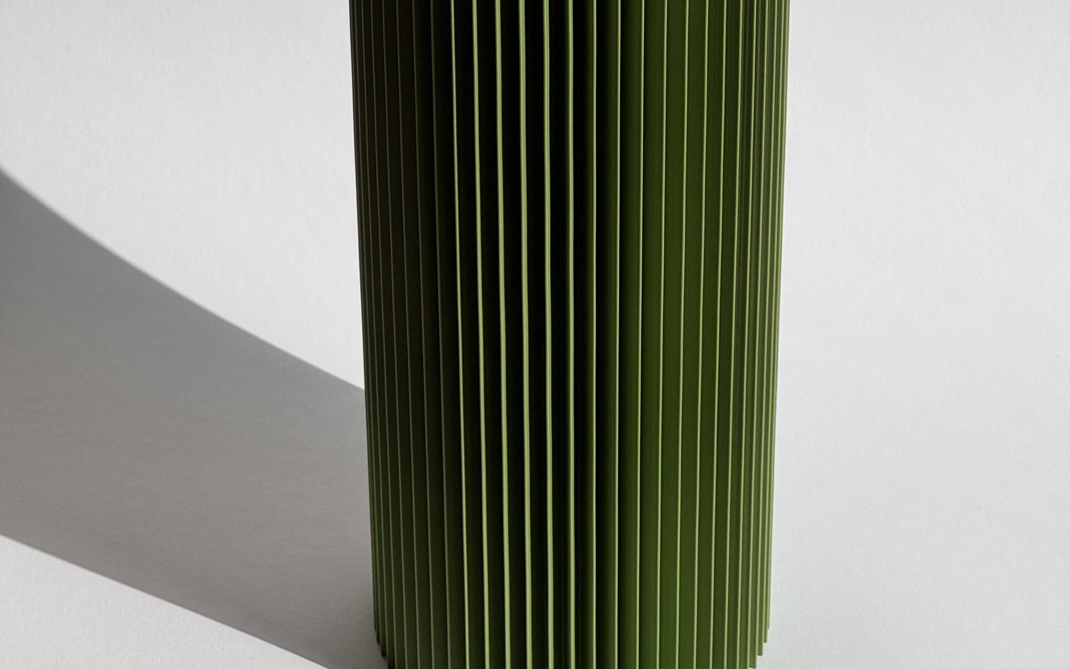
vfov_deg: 11.9
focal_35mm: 109
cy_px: 52
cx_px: 535
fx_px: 3178
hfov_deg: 19.1
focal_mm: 9
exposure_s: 1/1488
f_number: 2.8
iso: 25
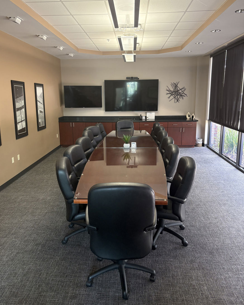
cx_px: 119
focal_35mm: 28
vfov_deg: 62.2
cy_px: 146
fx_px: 253
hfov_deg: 51.5
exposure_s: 1/60
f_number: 1.6
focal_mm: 5.96
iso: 160
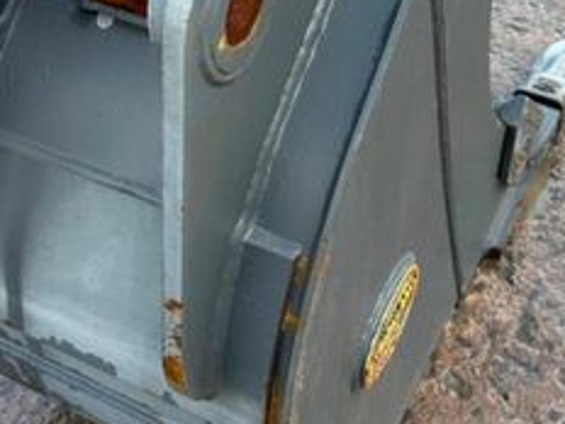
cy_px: 85
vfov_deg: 23.3
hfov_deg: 31.2
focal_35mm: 62
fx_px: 1012
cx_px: 263
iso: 80
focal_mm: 6.86
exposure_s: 1/417
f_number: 1.78
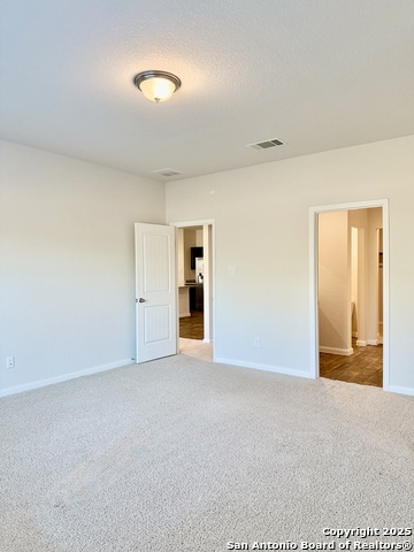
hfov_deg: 56.8
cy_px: 276
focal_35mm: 24
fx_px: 383
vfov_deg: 71.6
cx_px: 207
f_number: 1.78
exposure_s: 1/120
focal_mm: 6.76
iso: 250
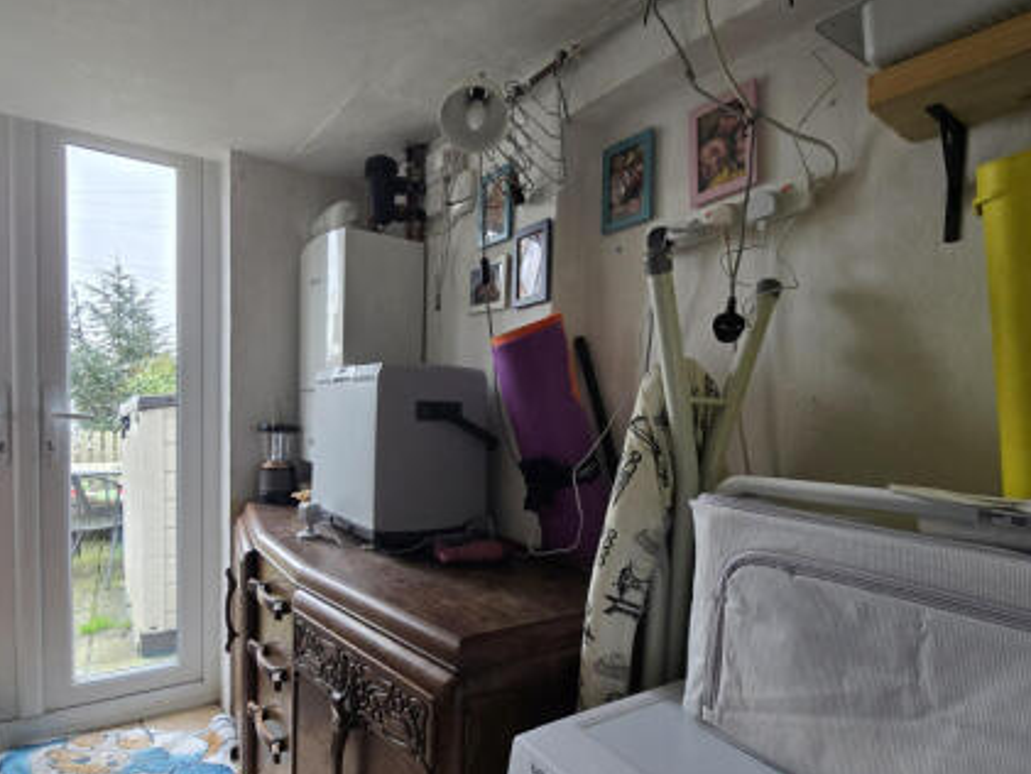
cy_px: 457
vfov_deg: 71.0
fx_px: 536
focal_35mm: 18
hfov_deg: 87.3
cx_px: 452
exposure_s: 1/100
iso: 80
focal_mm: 2.2
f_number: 2.2
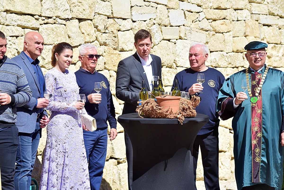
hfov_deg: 11.7
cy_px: 95
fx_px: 1381
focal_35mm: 175
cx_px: 142
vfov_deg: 7.9
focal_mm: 175
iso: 450
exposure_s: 1/800
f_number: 8
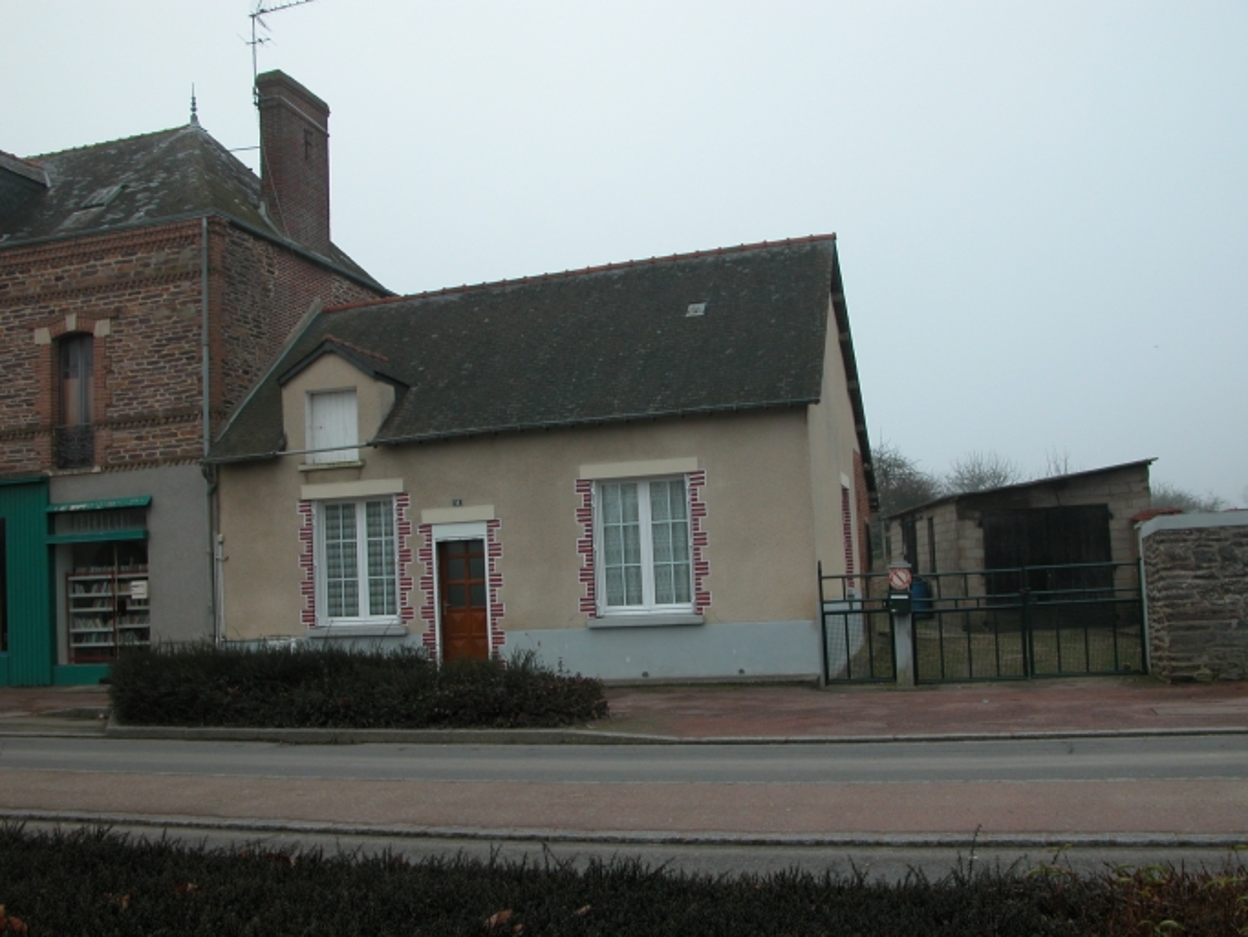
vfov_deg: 40.7
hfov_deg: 52.6
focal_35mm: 35
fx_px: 1262
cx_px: 624
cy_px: 468
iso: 100
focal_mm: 8.9
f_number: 5
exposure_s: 1/184
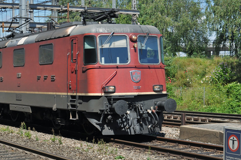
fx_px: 575
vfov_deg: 15.8
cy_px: 53
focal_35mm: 86
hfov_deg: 23.5
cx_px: 67
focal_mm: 38
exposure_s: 1/1000
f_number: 5
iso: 200
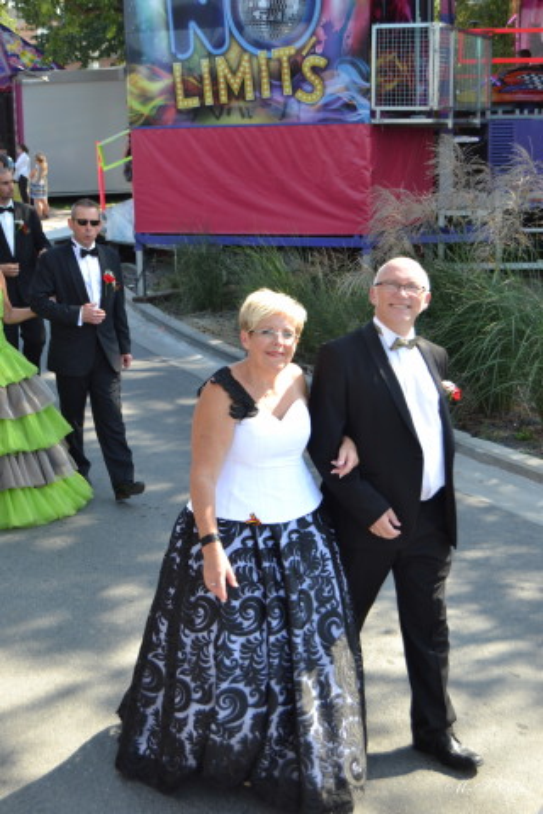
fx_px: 1188
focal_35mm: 52
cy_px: 407
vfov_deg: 37.9
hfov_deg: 25.8
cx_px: 272
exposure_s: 1/125
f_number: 5.6
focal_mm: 35
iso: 125
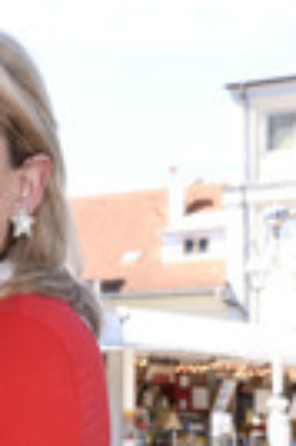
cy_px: 426
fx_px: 1842
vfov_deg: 13.6
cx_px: -143
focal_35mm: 149
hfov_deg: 9.0
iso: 320
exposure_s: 1/100
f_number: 9
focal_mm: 50
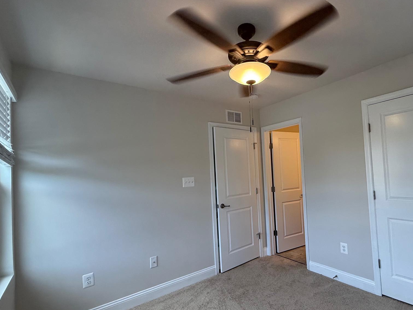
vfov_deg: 68.6
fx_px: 227
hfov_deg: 83.3
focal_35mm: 19
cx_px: 254
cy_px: 165
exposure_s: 1/120
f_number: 2.2
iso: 125
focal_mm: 2.22
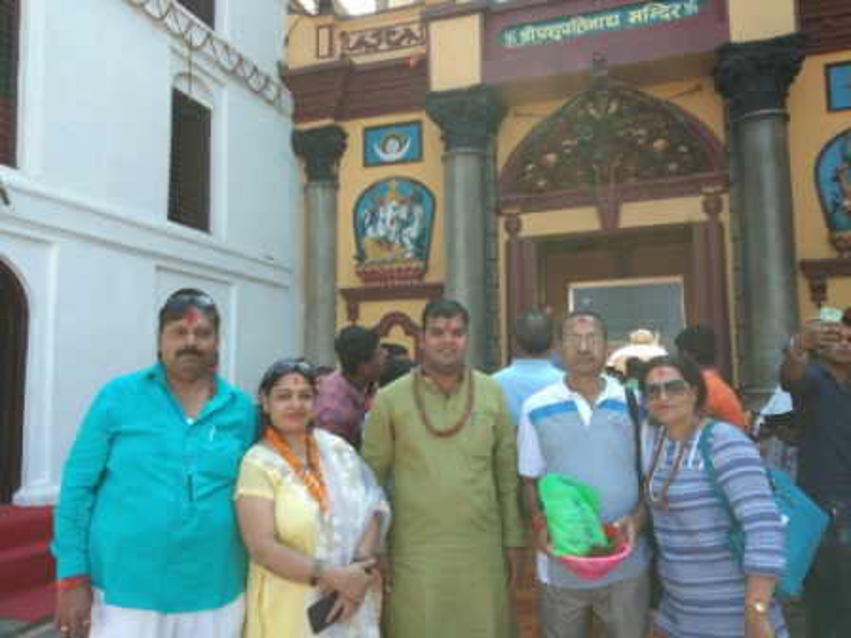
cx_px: 426
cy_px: 319
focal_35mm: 31
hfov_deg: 58.4
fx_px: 762
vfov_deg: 45.4
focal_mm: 3.69
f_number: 2.2
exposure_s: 1/132
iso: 50
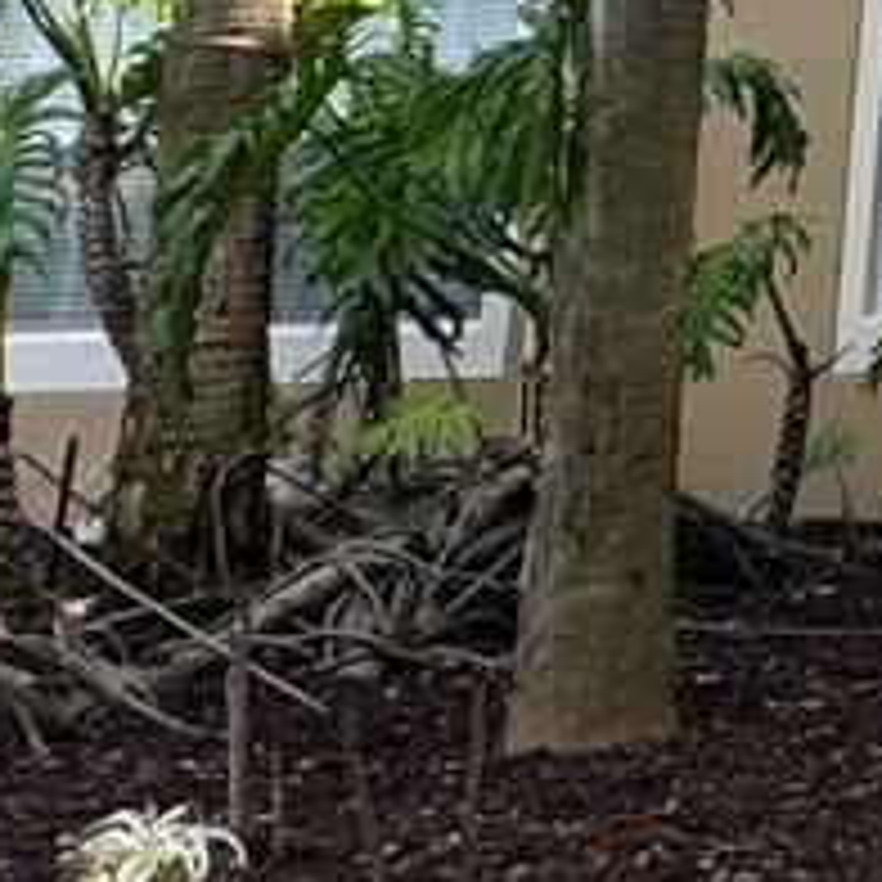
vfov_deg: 15.4
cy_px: -590
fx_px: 2912
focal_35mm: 101
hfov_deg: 13.1
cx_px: 2102
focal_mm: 2.22
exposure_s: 1/297
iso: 40
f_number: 2.2
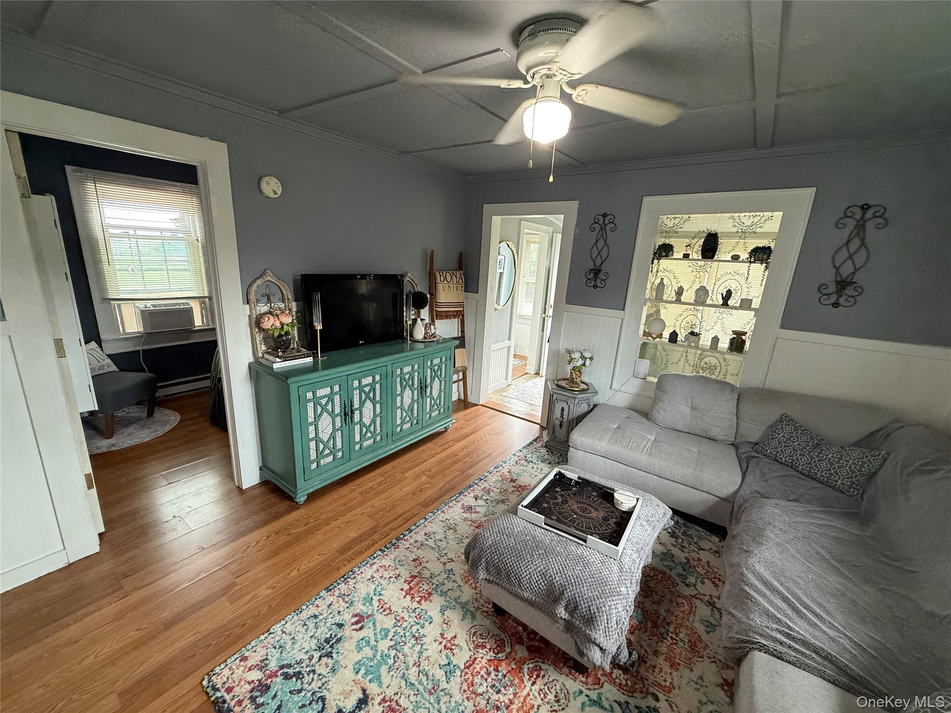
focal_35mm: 14
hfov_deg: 102.1
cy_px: 356
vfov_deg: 85.7
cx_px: 476
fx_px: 385
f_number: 2.2
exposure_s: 1/60
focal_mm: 2.22
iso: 200
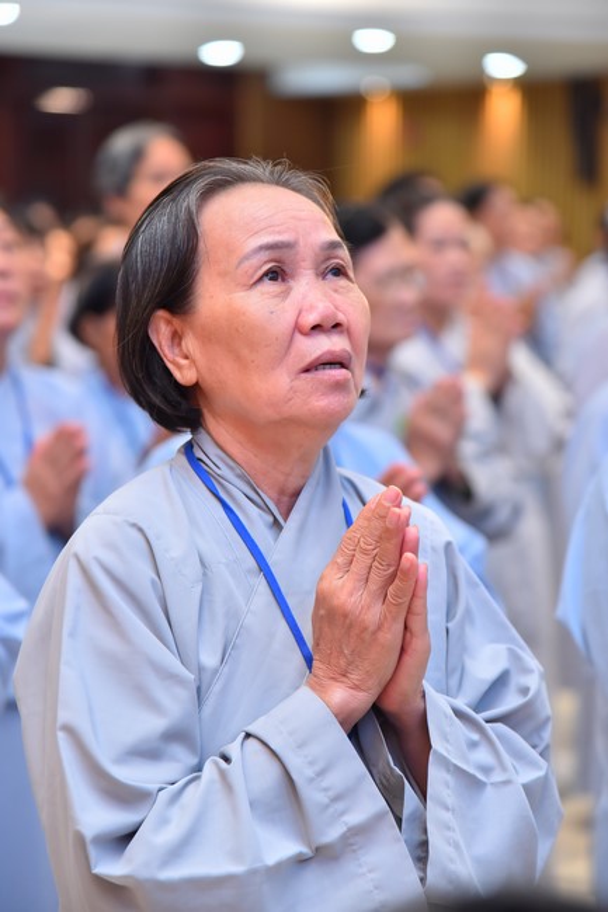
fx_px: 3041
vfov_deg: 17.1
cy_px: 456
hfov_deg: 11.4
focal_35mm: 120
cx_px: 304
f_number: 4.5
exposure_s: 1/80
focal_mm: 120
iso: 1250
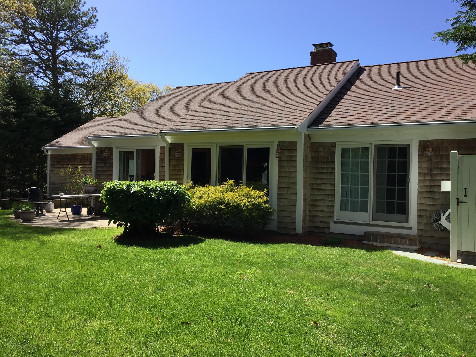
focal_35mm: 31
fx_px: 426
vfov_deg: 45.4
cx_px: 238
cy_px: 178
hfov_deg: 58.4
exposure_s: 1/823
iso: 25
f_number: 2.4
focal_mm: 3.3
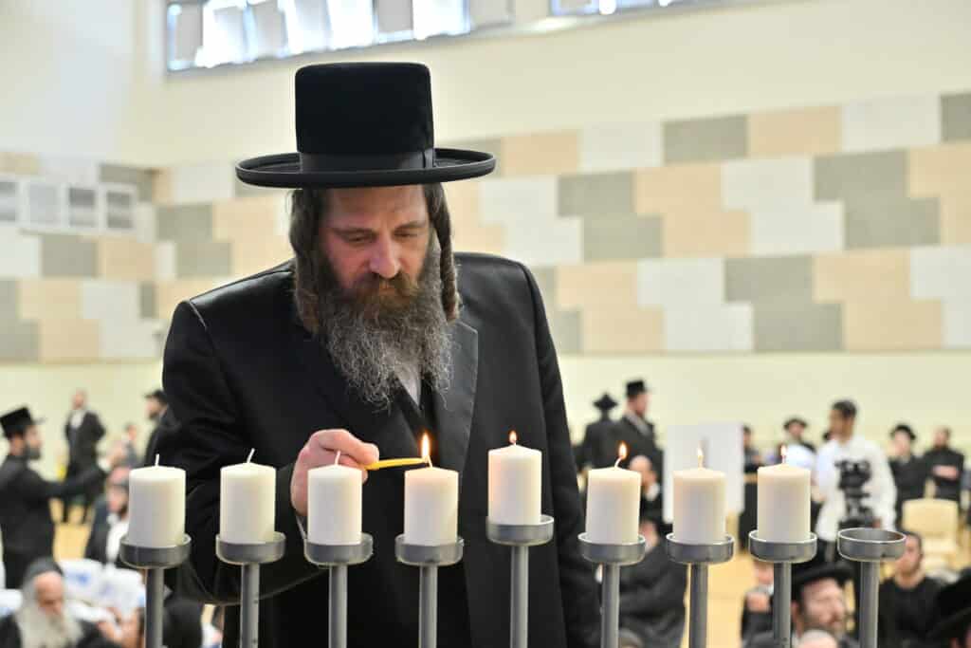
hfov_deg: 35.0
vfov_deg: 23.8
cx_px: 486
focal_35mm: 57
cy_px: 324
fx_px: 1538
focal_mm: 57
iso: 1250
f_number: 4
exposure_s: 1/160
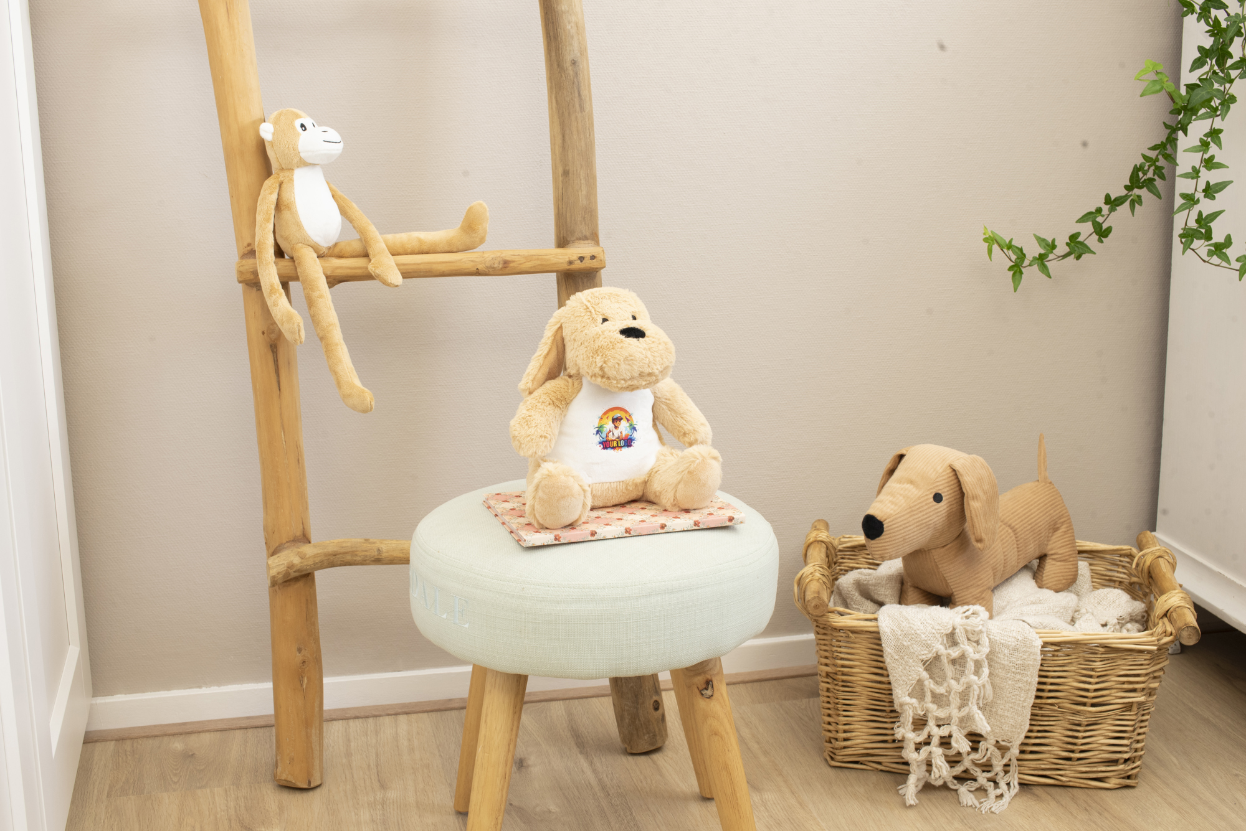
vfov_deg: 27.0
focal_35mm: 50
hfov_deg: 39.6
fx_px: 1731
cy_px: 416
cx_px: 623
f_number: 14
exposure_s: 1/6
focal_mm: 50
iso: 640
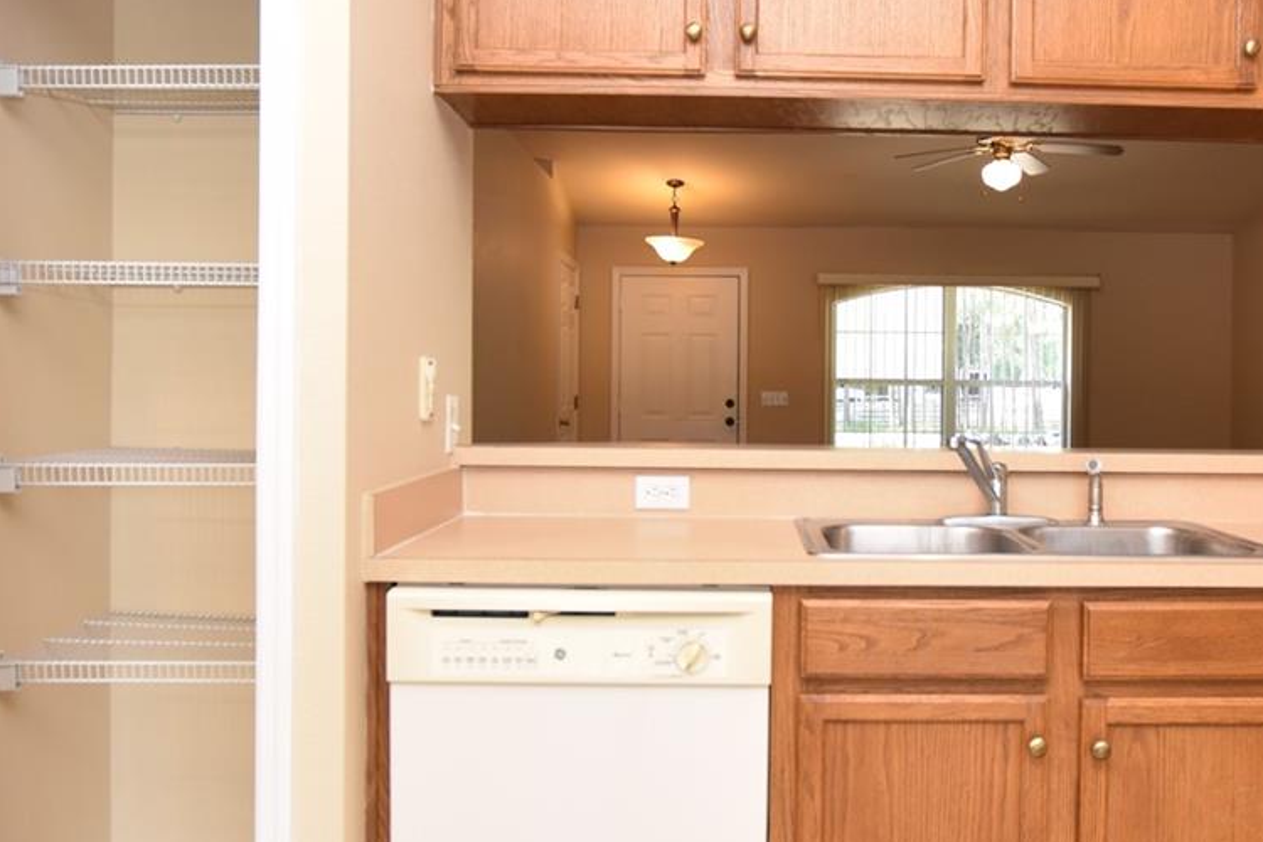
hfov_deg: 58.1
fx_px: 1123
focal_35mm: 32
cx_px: 776
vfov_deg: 41.1
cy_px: 402
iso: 250
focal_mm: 10
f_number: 4
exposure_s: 1/60
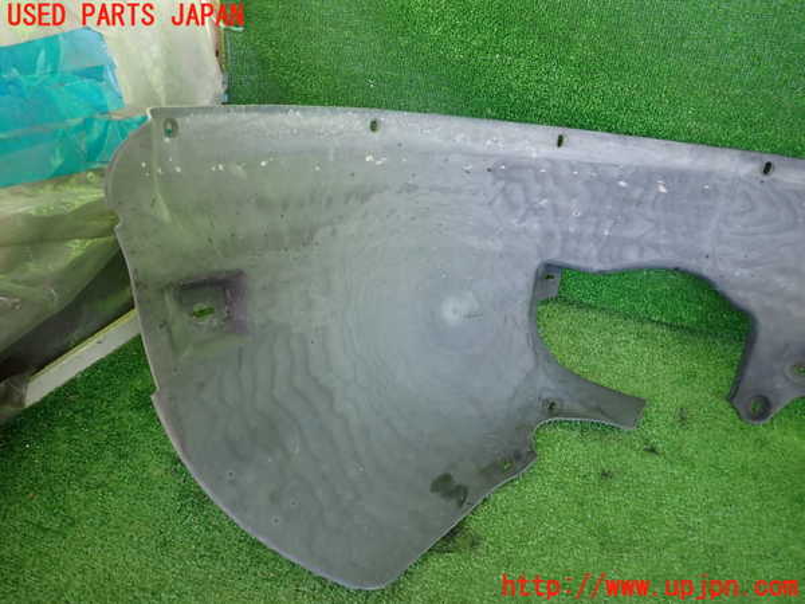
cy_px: 302
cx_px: 402
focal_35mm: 25
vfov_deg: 54.9
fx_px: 581
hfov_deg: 69.4
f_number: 2
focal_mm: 4.5
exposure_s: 1/80
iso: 200
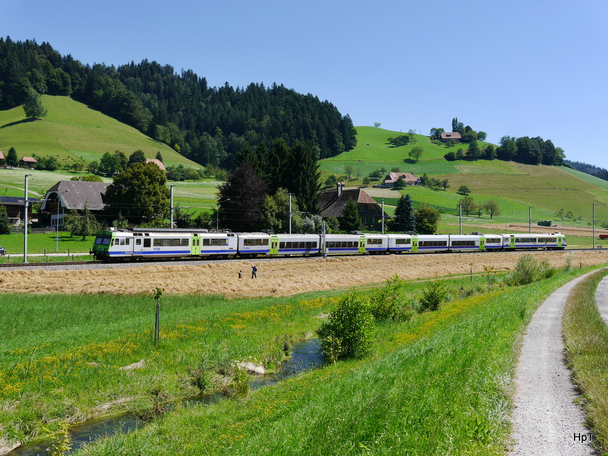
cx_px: 304
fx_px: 808
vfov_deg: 31.5
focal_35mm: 46
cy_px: 228
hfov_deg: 41.2
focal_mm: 23
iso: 160
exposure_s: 1/320
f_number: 8
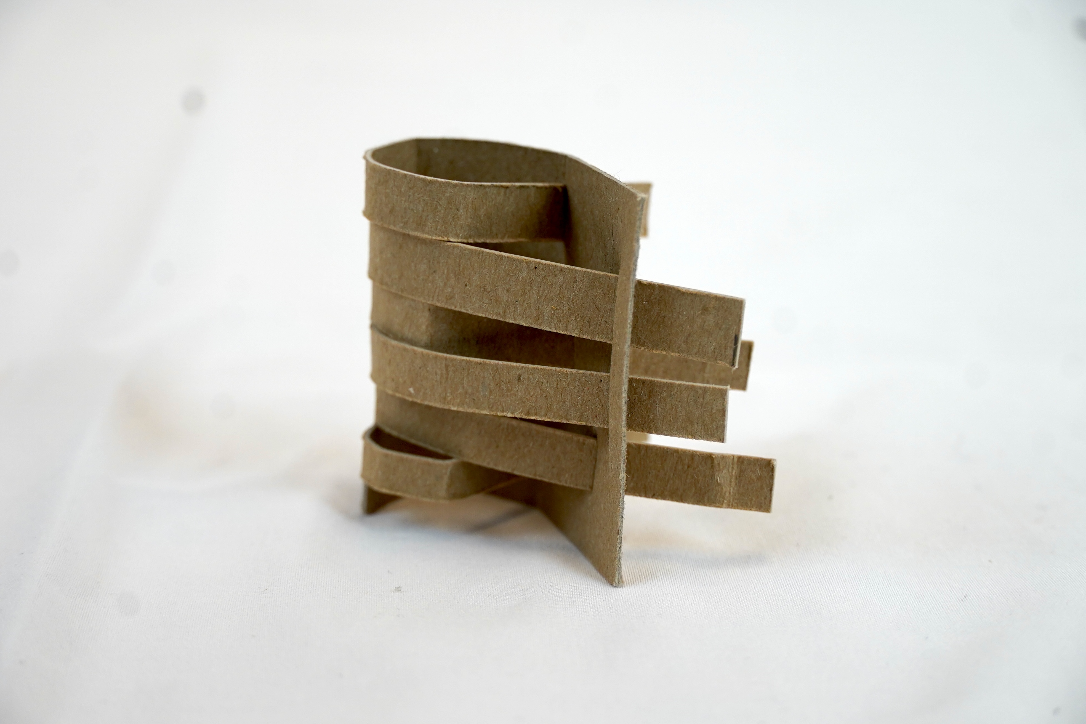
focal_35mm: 88
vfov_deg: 15.5
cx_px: 543
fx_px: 2654
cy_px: 362
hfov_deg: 23.1
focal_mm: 59
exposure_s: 1/100
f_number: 5.6
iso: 400
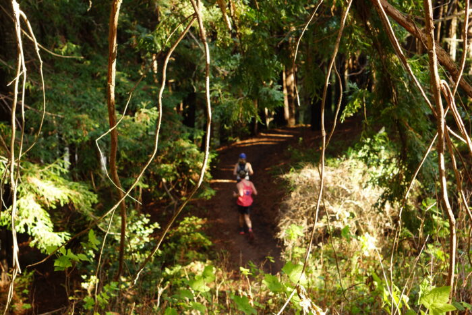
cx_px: 236
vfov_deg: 18.2
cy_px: 158
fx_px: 983
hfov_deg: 27.0
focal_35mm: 75
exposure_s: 1/80
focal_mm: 50
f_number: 4
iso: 400
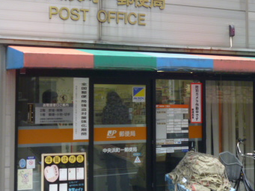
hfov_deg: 25.1
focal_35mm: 77
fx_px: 567
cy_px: 69
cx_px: 186
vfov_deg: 19.1
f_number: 3.7
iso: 250
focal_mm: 7.3
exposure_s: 1/60
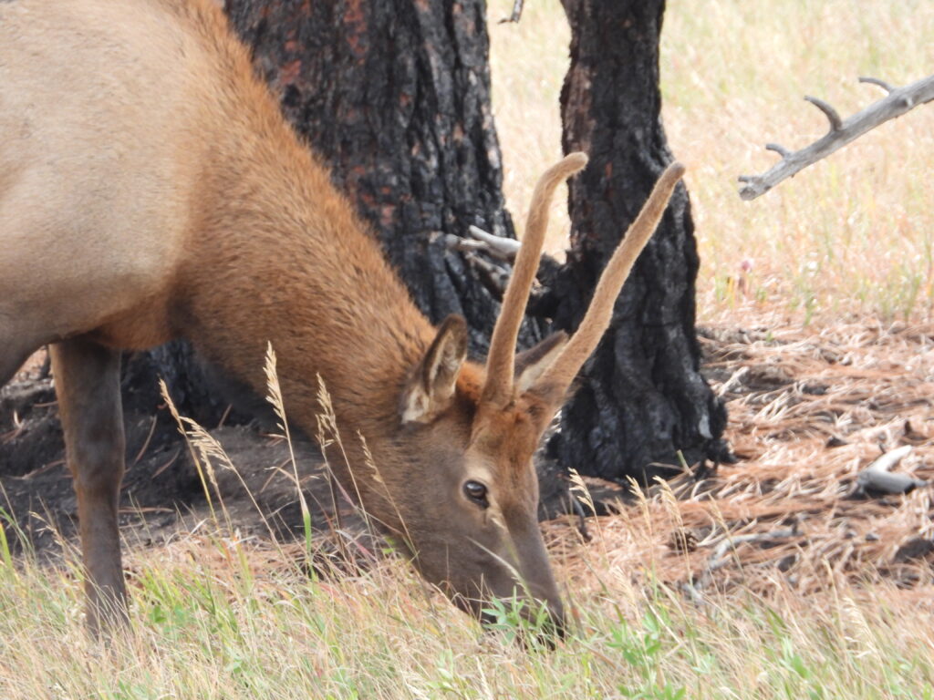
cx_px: 467
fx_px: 32378
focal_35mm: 1200
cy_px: 350
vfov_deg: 1.2
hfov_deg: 1.7
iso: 400
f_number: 5.6
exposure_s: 1/160
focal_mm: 216
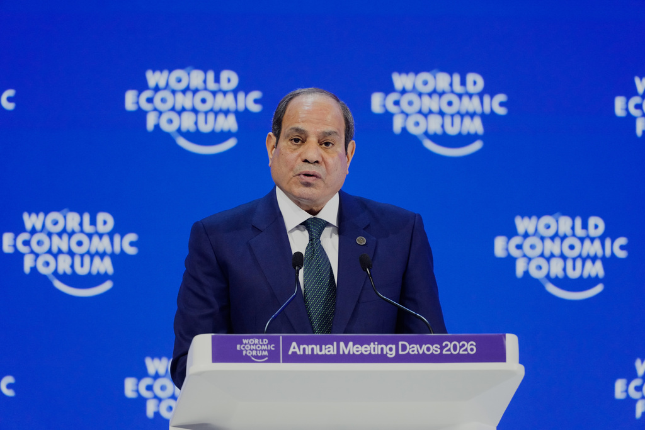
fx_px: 7526
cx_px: 322
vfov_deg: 3.3
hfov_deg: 4.9
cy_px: 215
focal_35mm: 420
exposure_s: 1/320
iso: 2500
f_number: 4
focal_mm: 420
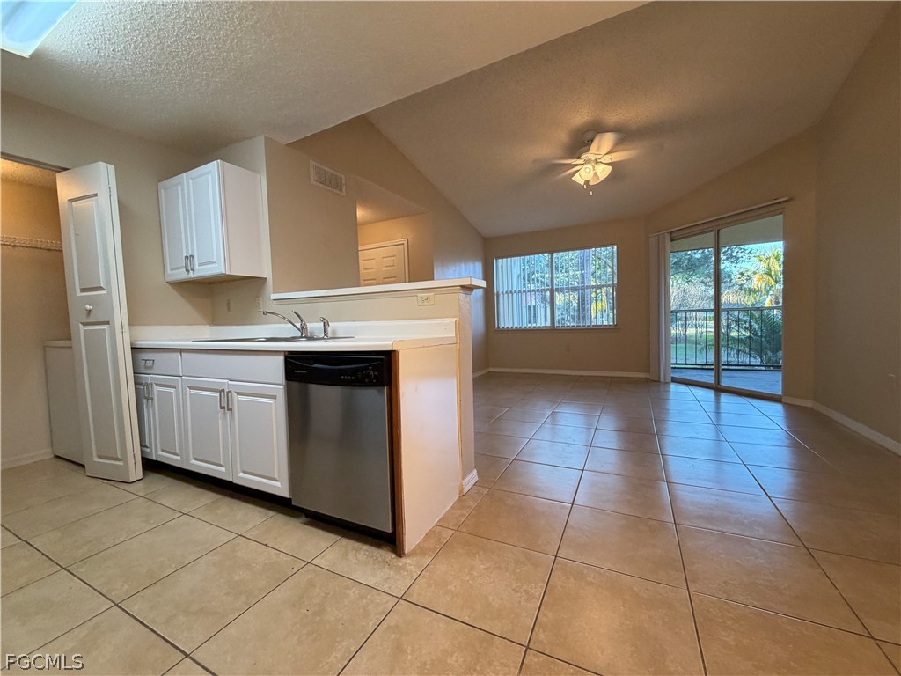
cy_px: 338
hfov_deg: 102.1
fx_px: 364
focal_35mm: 14
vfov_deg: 85.7
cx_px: 450
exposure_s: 1/60
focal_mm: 2.22
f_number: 2.2
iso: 200
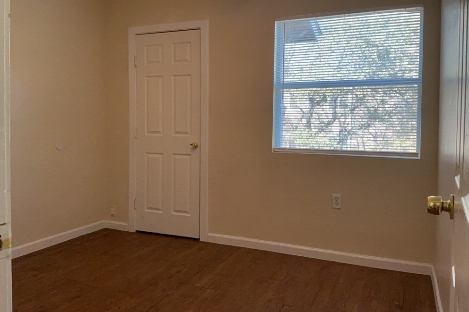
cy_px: 137
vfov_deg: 44.9
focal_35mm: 29
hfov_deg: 63.7
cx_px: 241
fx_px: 378
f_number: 1.8
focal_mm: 3
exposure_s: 1/100
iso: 80
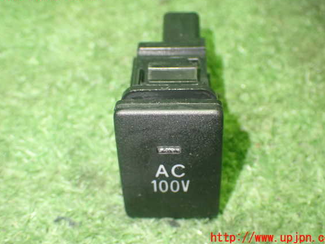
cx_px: 168
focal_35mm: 57
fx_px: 535
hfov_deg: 33.8
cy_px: 116
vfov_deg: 25.7
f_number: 3.3
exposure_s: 1/15
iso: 800
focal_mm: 9.65
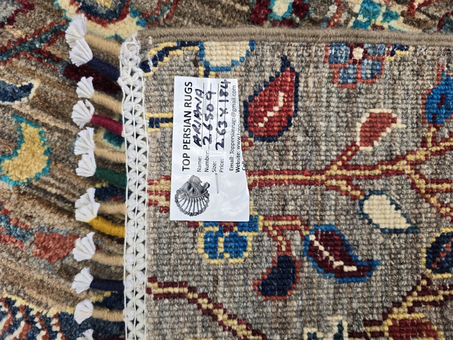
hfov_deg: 73.9
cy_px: 170
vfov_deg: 58.9
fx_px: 301
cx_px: 226
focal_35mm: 23
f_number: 1.7
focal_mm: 6.3
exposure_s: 1/100
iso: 160
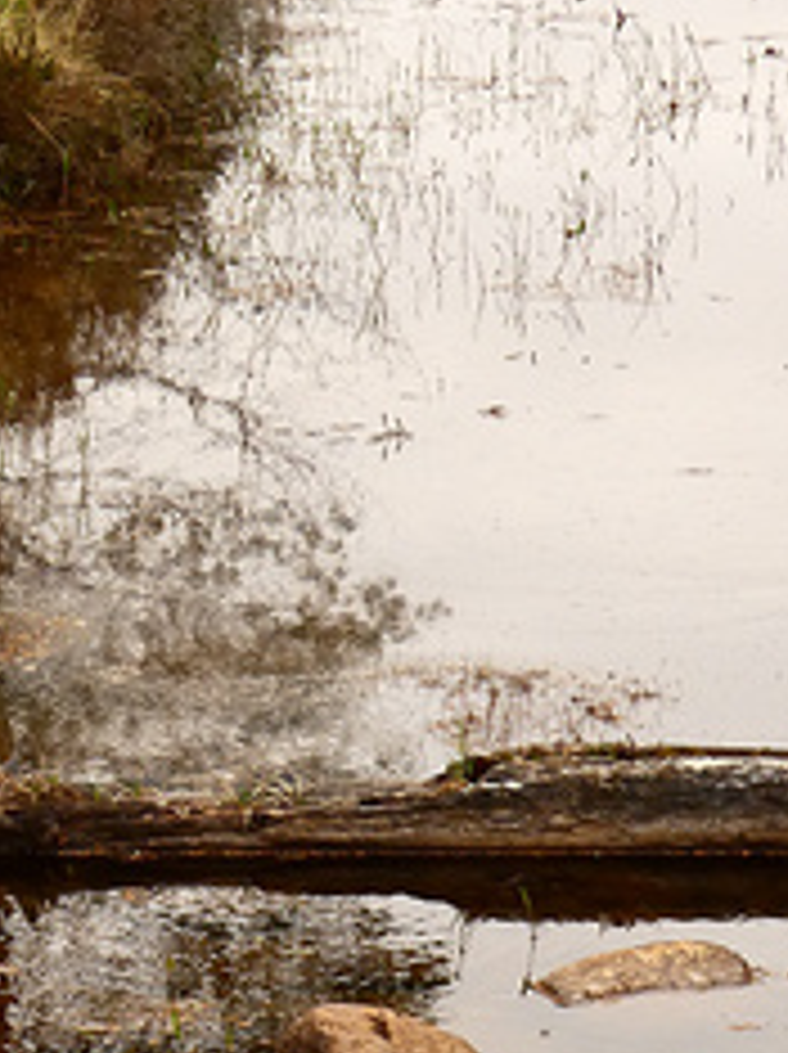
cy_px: 918
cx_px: -9
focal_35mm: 190
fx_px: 5777
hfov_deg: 7.8
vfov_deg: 10.4
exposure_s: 1/250
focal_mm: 13.3
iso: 200
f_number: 5.6
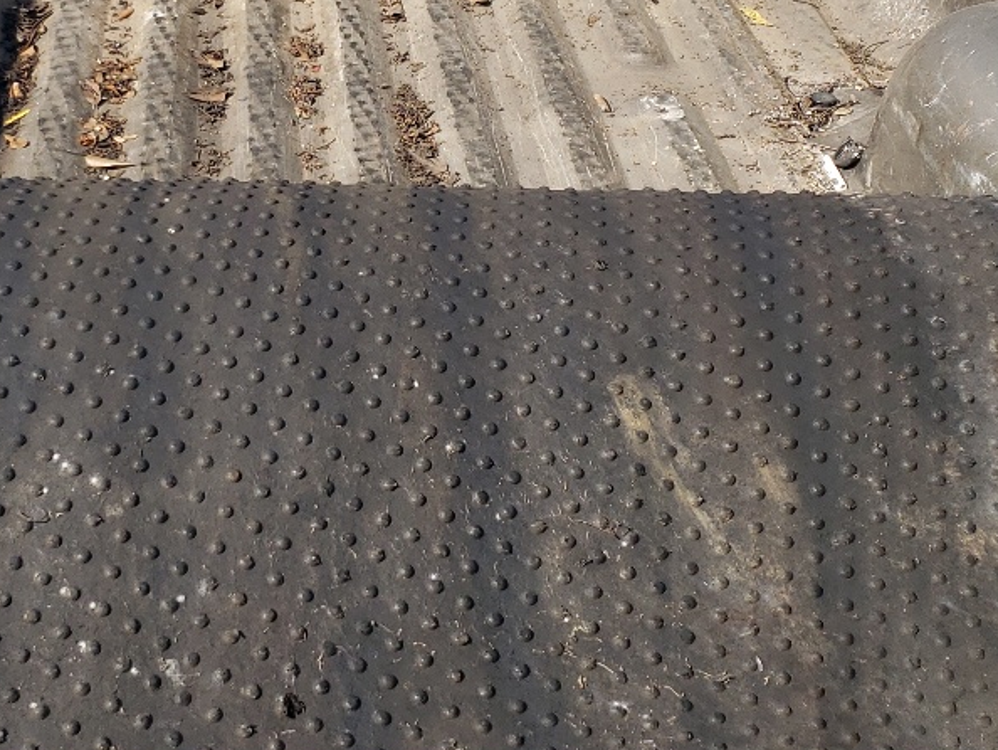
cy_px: 165
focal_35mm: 70
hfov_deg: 27.6
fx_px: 2019
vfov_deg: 20.8
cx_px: 314
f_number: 1.5
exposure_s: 1/2000
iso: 50
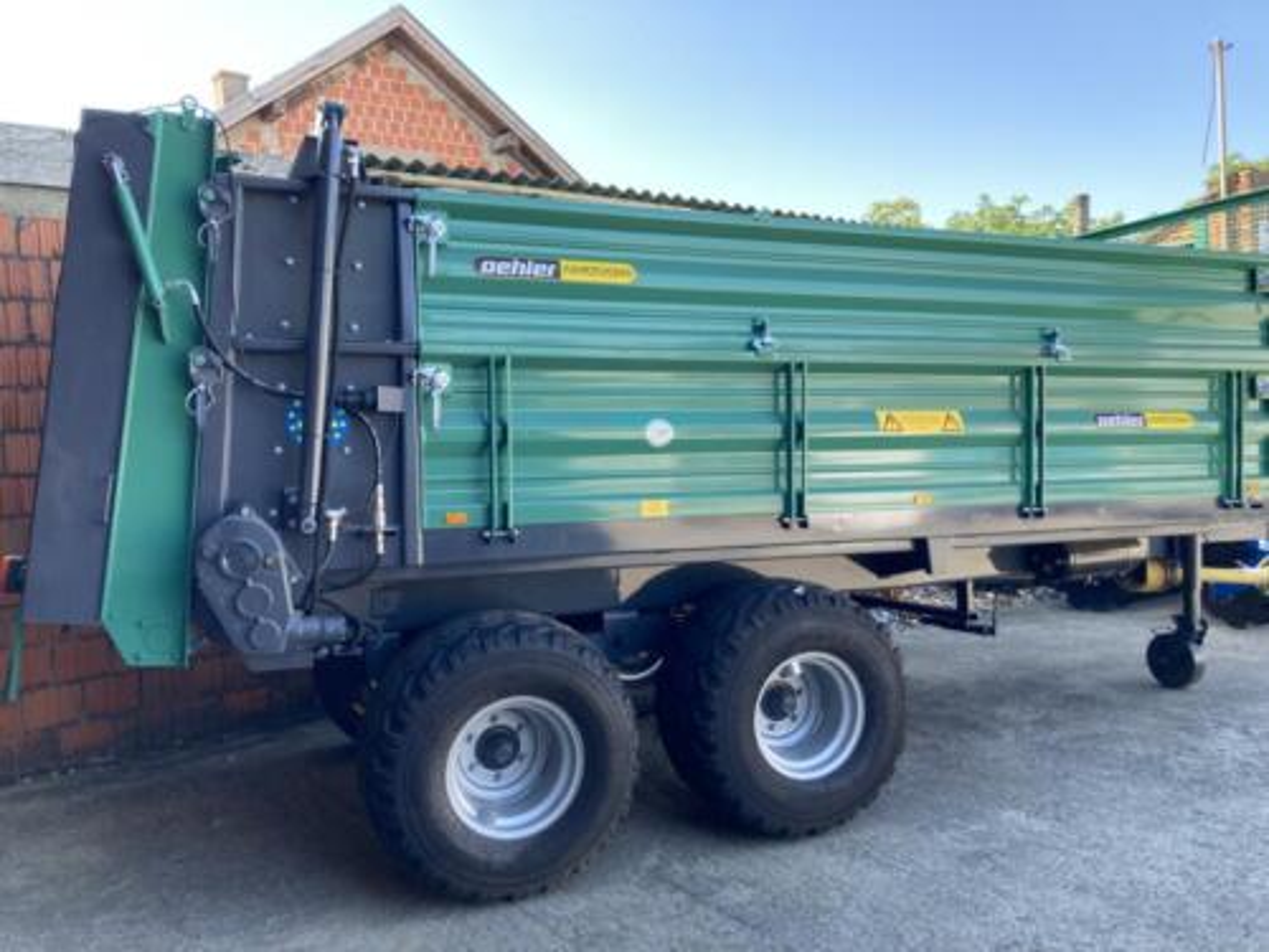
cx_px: 634
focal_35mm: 28
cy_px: 476
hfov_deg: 63.4
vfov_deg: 49.7
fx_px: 1026
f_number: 1.8
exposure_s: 1/149
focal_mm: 3.99
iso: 20
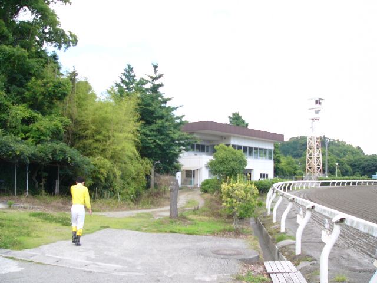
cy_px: 142
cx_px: 188
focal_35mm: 36
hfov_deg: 51.4
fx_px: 392
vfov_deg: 39.7
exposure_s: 1/160
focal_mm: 6
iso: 50
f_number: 4
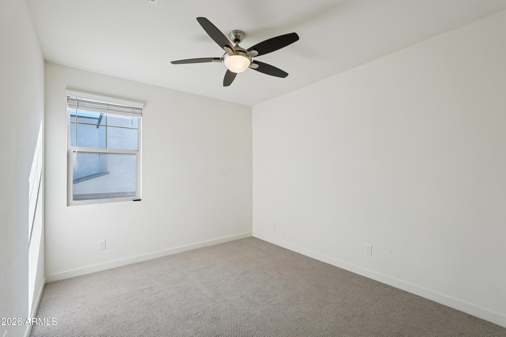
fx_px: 225
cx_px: 253
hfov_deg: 96.7
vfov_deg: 73.7
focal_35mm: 16
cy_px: 168
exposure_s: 1/100
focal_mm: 16
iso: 400
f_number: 8
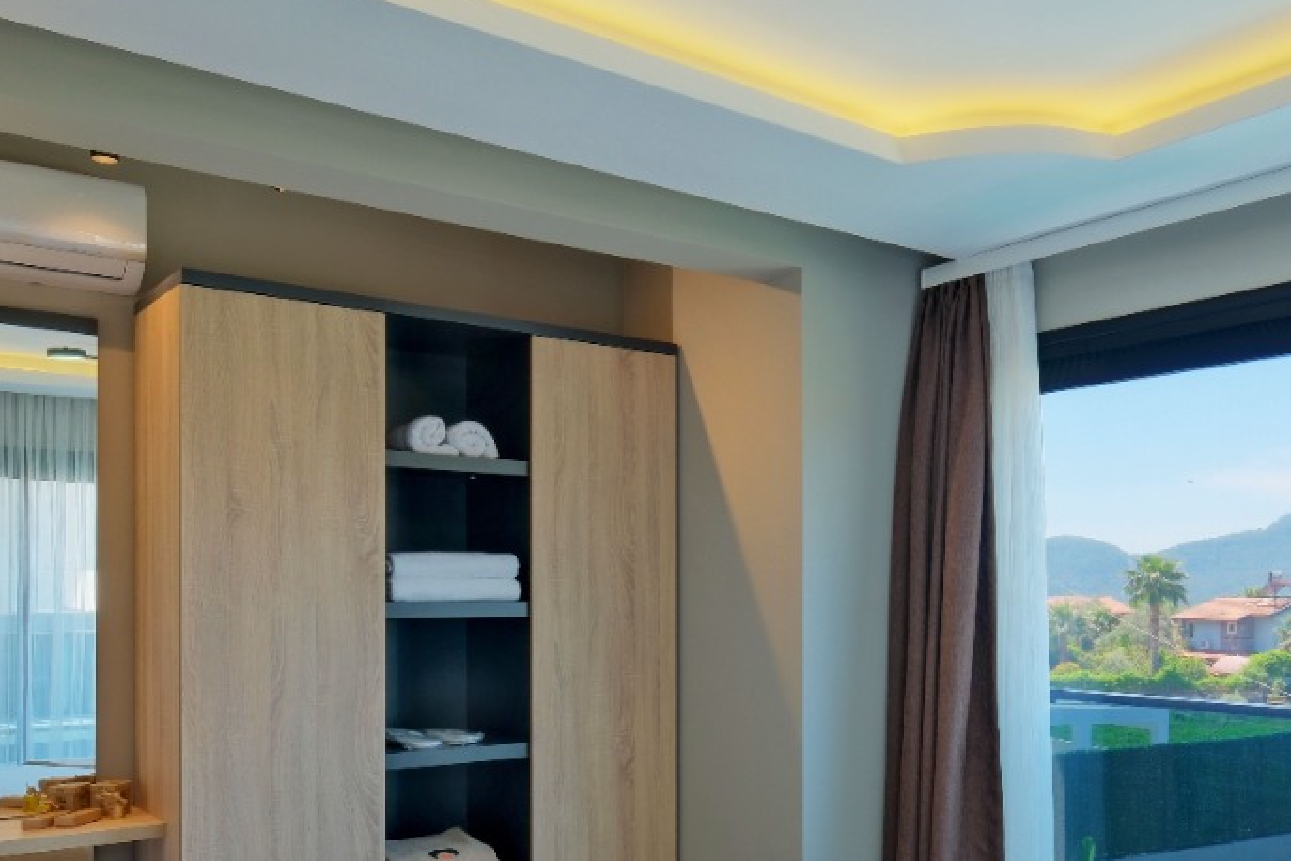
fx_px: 1183
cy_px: 568
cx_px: 943
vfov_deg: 39.5
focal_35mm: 33
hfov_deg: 54.9
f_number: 8
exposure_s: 1/20
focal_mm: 9.1
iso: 125
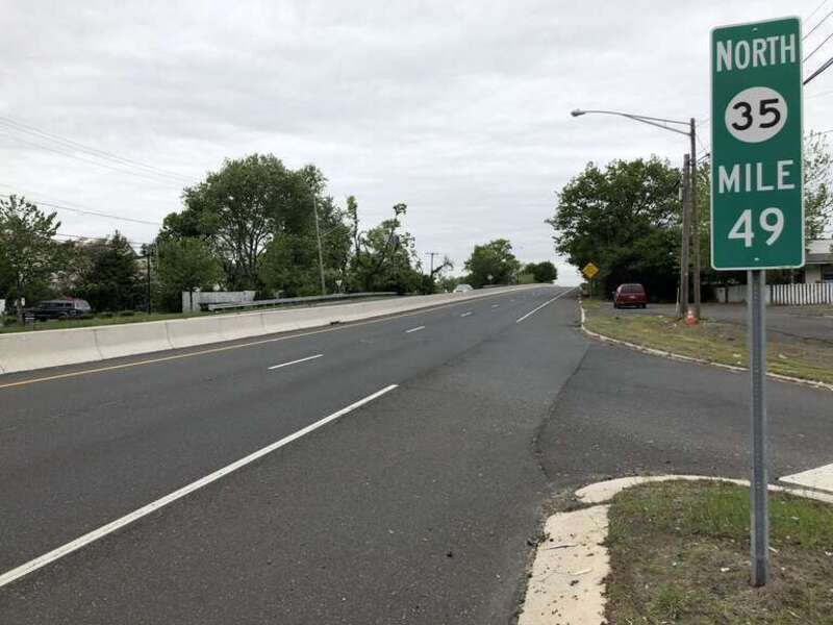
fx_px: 674
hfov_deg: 63.4
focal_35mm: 28
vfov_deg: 49.7
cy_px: 312
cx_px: 416
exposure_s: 1/1350
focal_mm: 4
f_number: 1.8
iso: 20
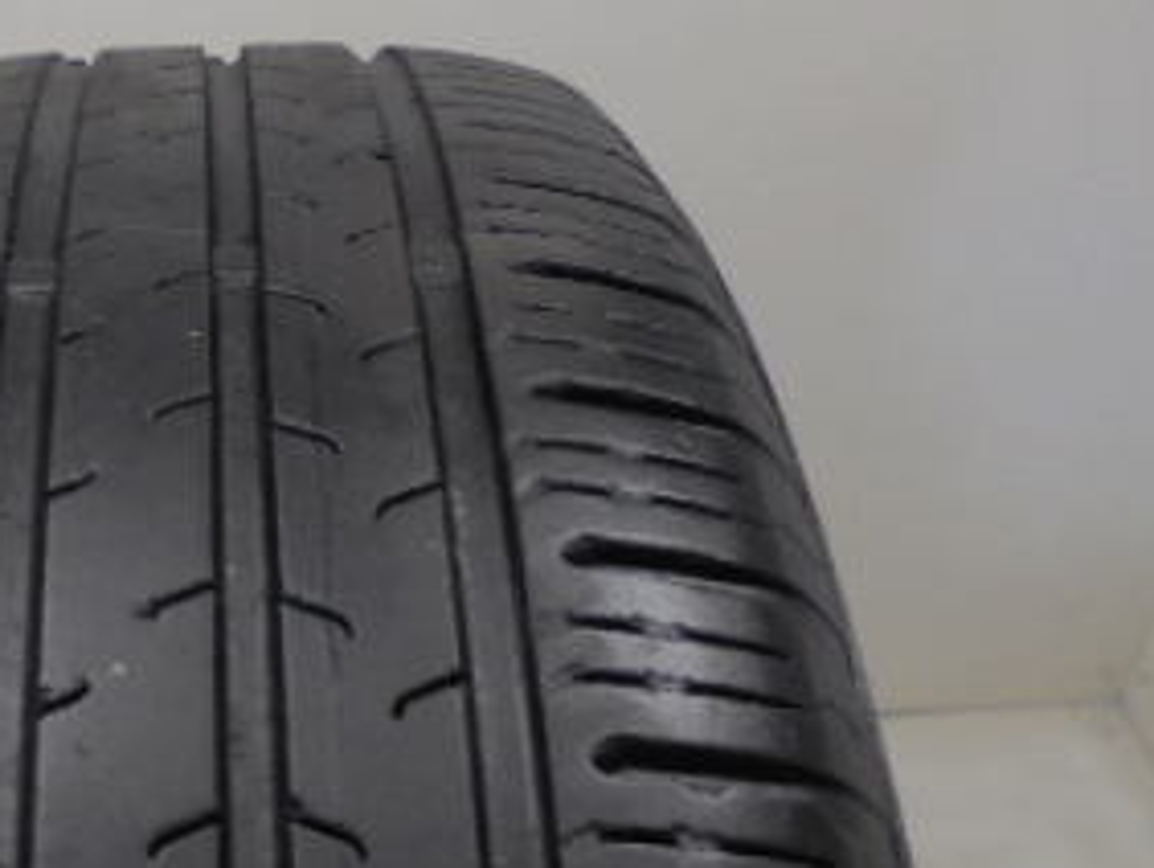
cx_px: 147
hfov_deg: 31.4
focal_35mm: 59
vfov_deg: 24.5
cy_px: 197
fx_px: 1969
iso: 100
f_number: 3.5
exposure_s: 1/30
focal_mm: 4.6
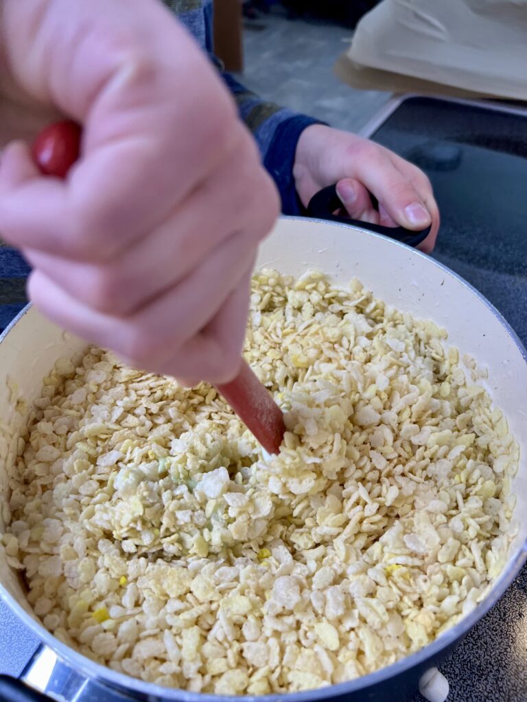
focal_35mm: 26
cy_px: 351
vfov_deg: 67.3
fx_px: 528
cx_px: 264
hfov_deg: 53.1
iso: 50
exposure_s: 1/120
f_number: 1.5
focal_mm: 5.7
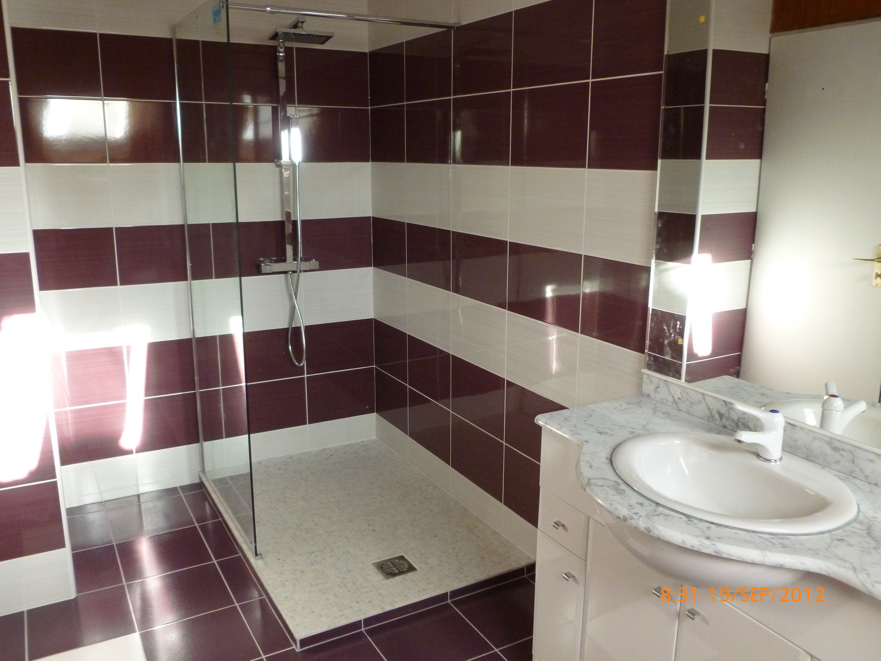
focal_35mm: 28
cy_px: 330
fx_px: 713
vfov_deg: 49.7
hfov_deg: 63.4
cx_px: 440
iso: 400
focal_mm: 5
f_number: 3.3
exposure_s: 1/50
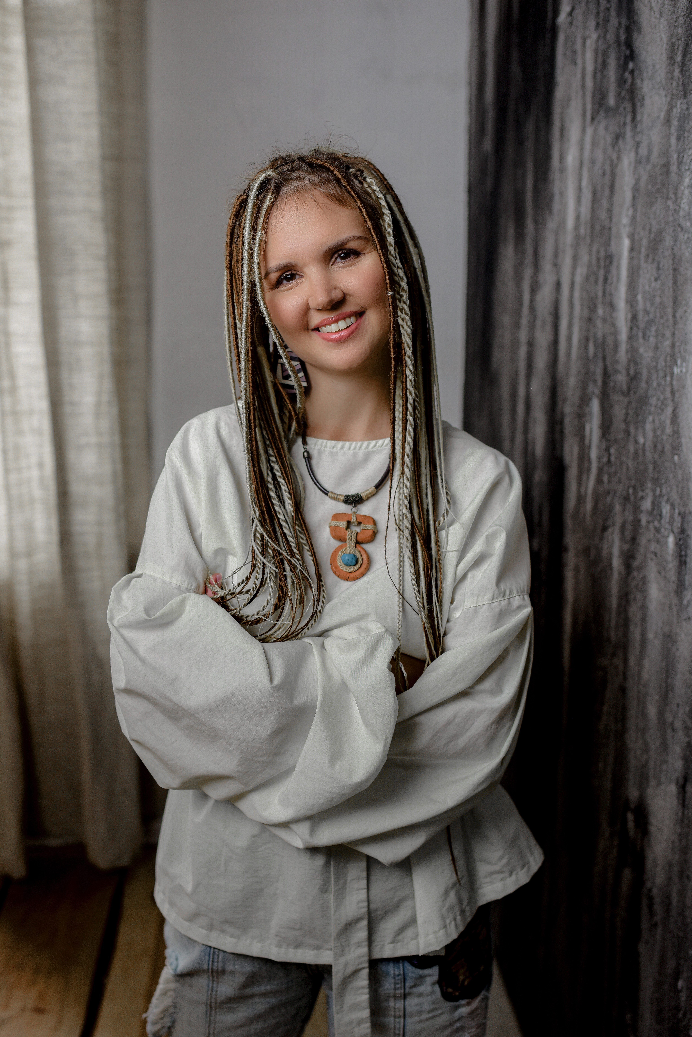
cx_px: 346
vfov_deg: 54.4
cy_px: 518
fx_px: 1008
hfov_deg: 37.9
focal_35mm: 35
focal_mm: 35
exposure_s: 1/200
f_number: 2.8
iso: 400
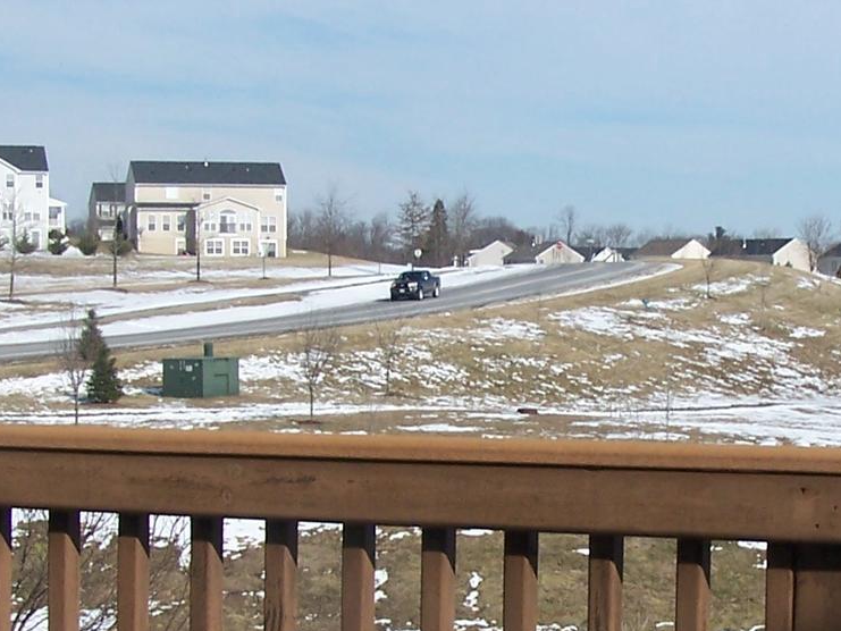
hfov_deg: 18.6
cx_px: 629
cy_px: 471
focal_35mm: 105
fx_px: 2551
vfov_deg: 14.0
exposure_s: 1/1000
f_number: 4
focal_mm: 6.3
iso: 80
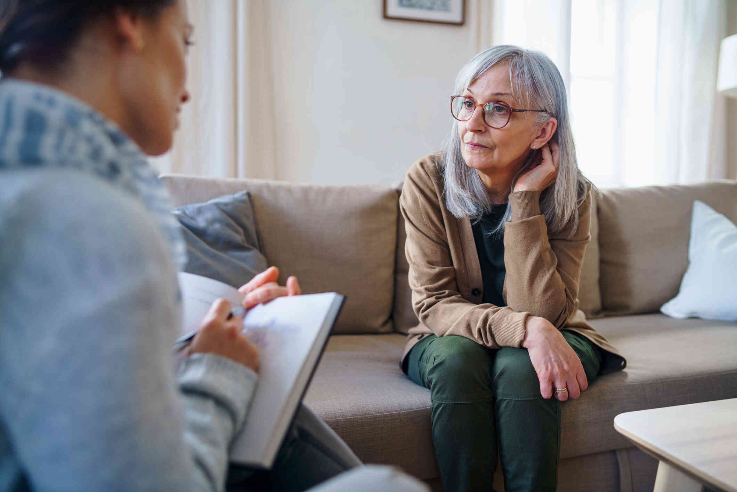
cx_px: 368
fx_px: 717
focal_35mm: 35
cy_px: 246
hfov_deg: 54.4
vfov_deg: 37.9
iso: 2000
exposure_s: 1/250
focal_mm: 35
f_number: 2.5
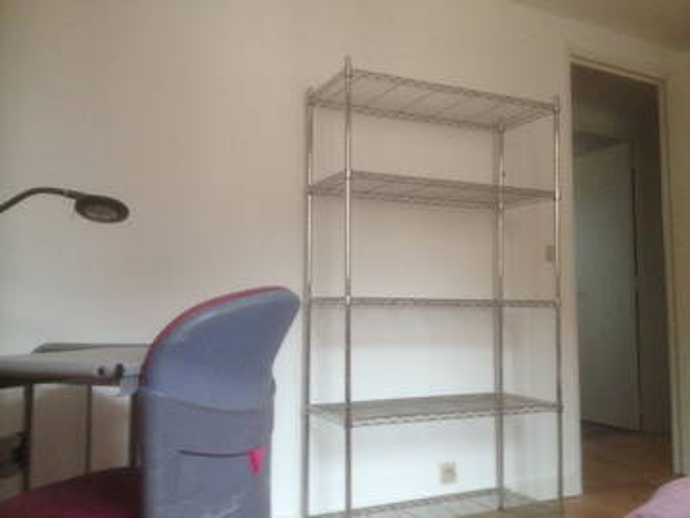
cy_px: 259
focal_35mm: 35
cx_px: 345
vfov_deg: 40.7
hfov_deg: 52.6
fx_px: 698
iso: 250
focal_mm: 4.28
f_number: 2.4
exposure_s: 1/20
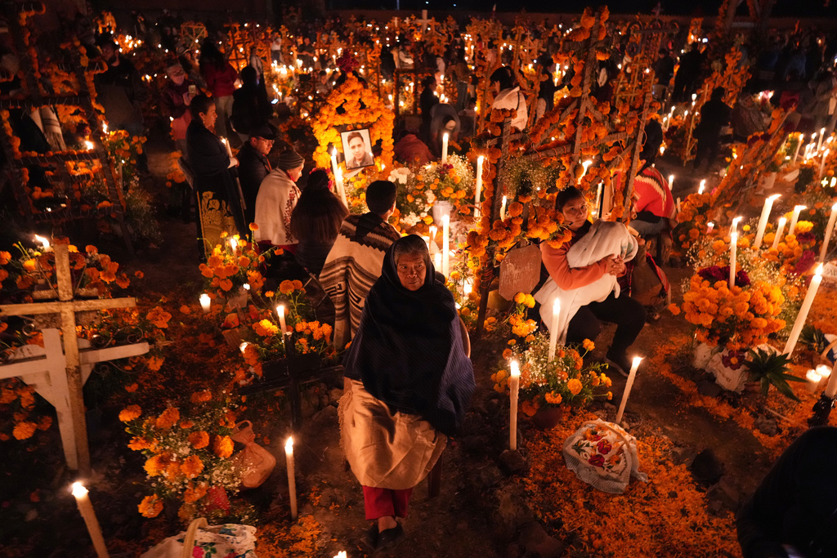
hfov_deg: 73.7
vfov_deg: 53.1
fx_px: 558
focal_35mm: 24
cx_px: 418
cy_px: 279
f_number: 2.8
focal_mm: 24
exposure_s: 1/40
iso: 6400
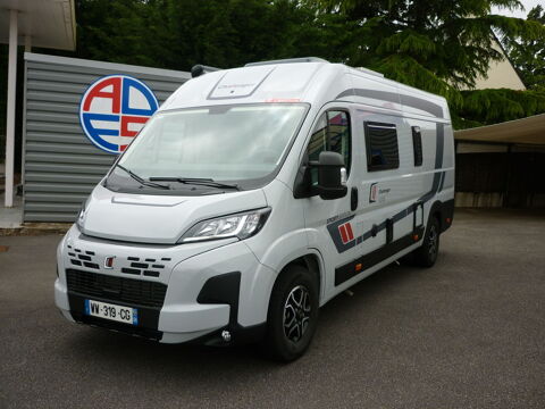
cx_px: 272
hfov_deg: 55.4
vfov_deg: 42.9
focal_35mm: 33
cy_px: 204
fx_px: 520
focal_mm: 5.5
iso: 80
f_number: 2.8
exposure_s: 1/800
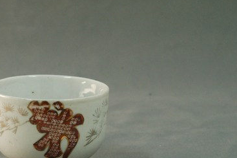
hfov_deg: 11.2
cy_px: 119
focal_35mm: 183
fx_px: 1204
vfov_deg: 7.5
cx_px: 47
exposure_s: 1/20
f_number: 8
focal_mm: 70
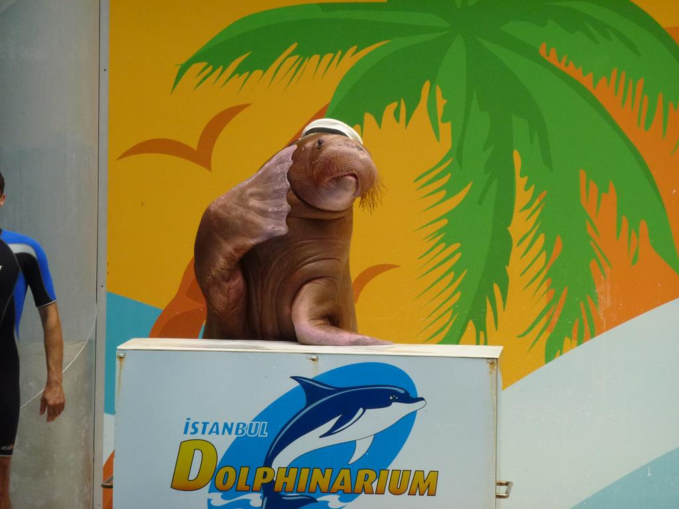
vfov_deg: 6.0
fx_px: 4884
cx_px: 340
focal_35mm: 249
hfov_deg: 8.0
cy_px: 254
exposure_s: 1/100
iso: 320
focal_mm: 44.5
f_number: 5.6
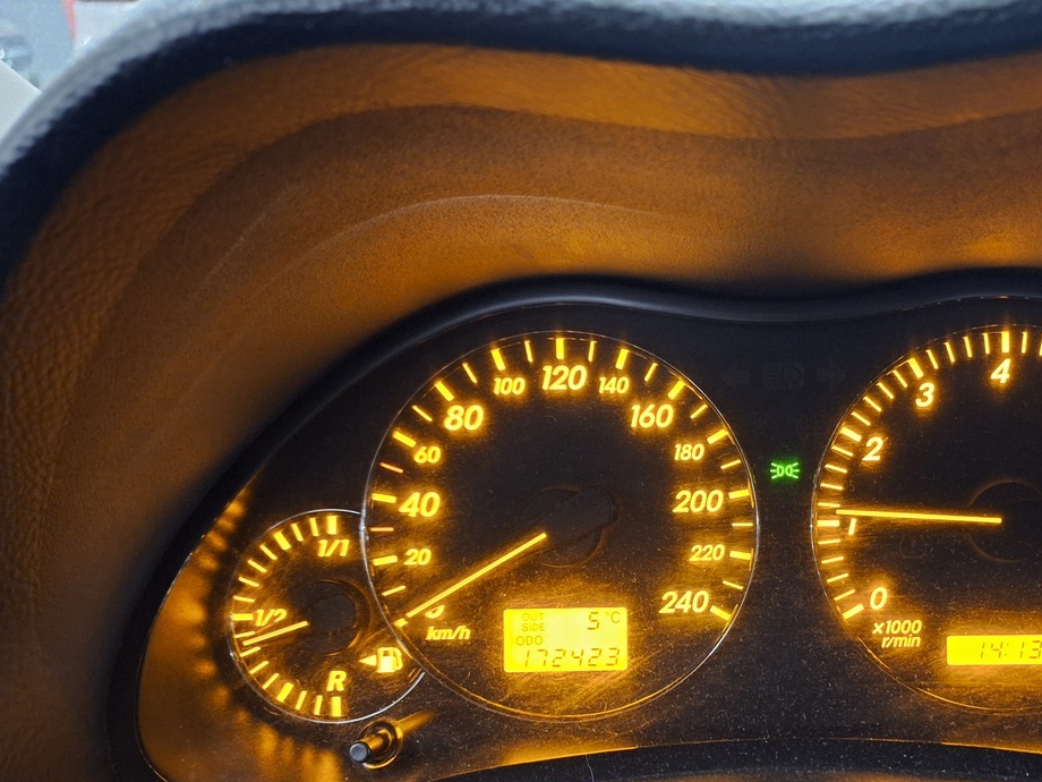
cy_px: 572
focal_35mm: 36
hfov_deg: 49.2
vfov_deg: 38.8
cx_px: 786
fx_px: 1084
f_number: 1.8
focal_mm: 5.54
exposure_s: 1/20
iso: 500
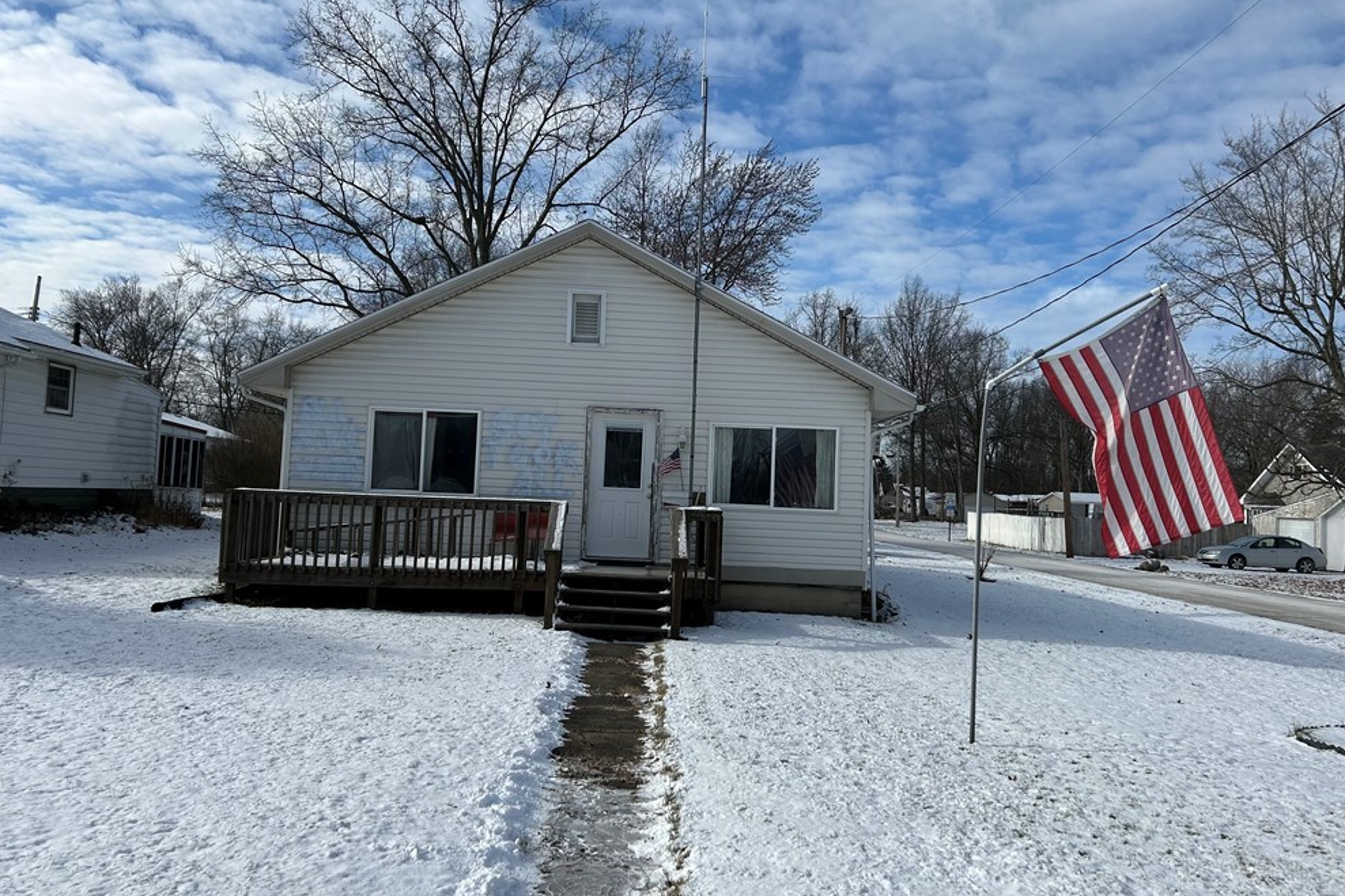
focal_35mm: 28
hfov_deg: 65.5
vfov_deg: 46.4
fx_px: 1046
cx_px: 676
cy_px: 445
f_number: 1.5
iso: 50
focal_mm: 5.7
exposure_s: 1/7463
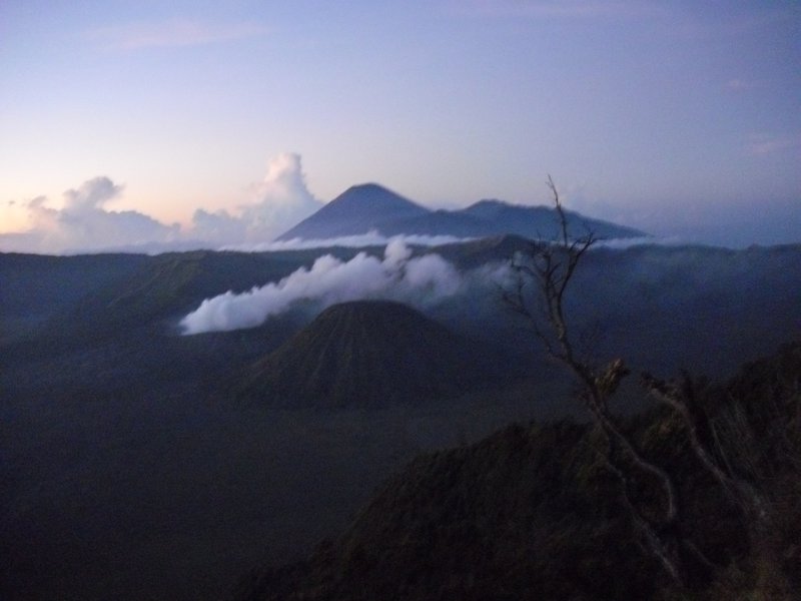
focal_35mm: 38
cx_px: 400
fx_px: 879
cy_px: 300
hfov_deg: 49.0
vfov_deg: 37.7
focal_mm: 6.2
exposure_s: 1/10
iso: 800
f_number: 2.8
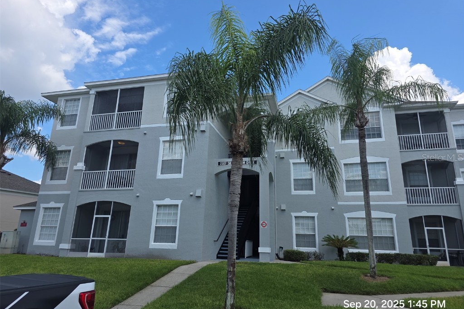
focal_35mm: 24
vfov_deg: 53.1
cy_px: 157
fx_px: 309
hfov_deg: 73.8
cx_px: 232
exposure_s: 1/736
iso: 12
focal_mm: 6.3
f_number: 1.7
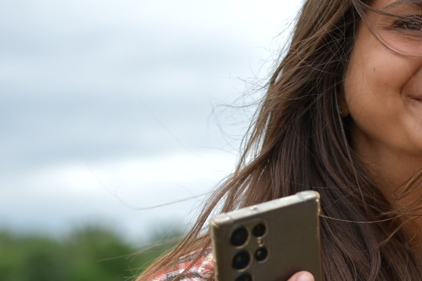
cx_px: 581
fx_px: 1734
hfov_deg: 13.3
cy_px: 204
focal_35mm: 148
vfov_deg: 9.3
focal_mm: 36
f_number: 2
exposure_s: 1/800
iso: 50
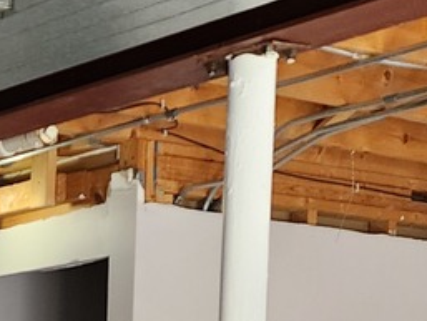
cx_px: -146
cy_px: 619
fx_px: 1592
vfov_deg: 10.6
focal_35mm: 129
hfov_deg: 14.6
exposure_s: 1/180
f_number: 1.8
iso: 200
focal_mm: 6.4
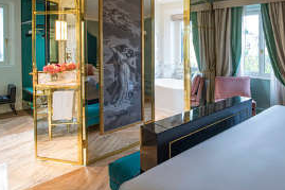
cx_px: 249
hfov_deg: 61.9
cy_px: 47
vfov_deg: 49.2
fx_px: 198
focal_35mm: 25
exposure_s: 1/4
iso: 250
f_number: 13
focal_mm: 14
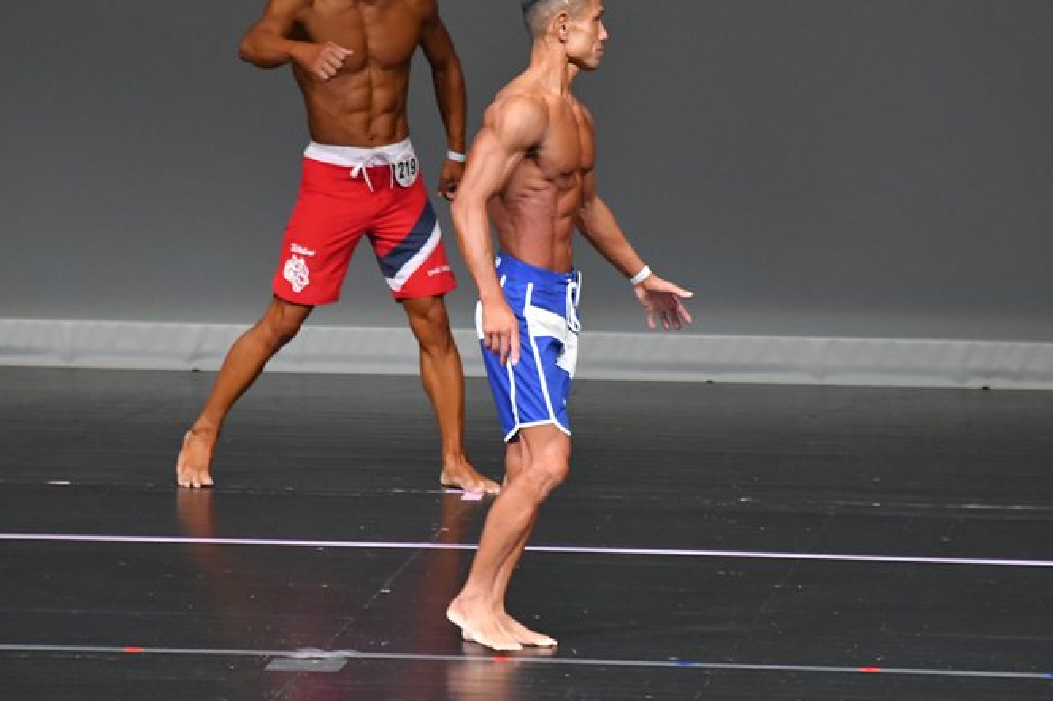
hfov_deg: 4.7
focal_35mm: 438
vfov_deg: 3.1
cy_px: 322
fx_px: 12805
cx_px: 505
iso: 5000
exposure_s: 1/400
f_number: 5.6
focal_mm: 250
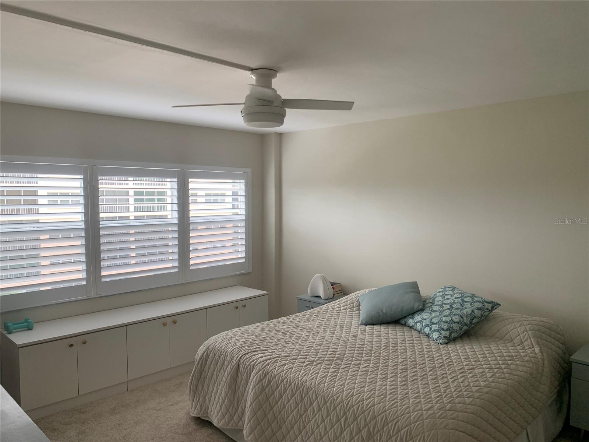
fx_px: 442
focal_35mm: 26
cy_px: 221
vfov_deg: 53.1
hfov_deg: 67.3
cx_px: 294
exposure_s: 1/121
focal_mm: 4.25
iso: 50
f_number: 1.8
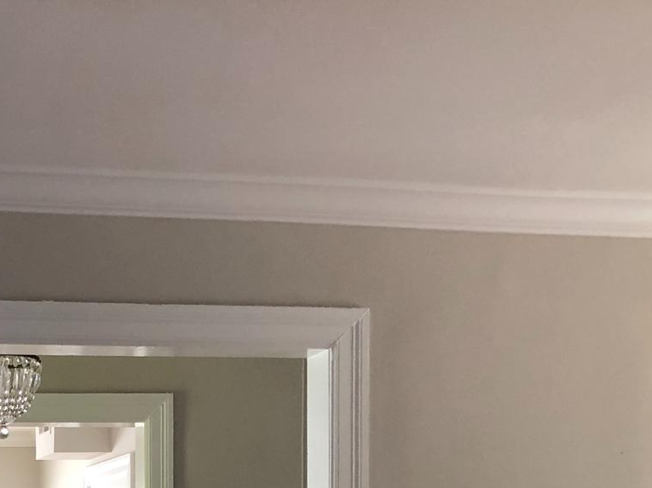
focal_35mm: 75
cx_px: -25
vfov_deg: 18.2
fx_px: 1412
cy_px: 652
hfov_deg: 24.6
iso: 40
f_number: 1.8
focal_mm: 3.99
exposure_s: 1/24
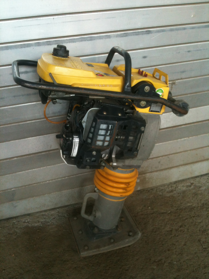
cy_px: 140
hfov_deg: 40.7
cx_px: 104
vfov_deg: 52.6
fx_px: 282
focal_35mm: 35
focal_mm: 3.85
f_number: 2.8
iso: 80
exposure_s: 1/30
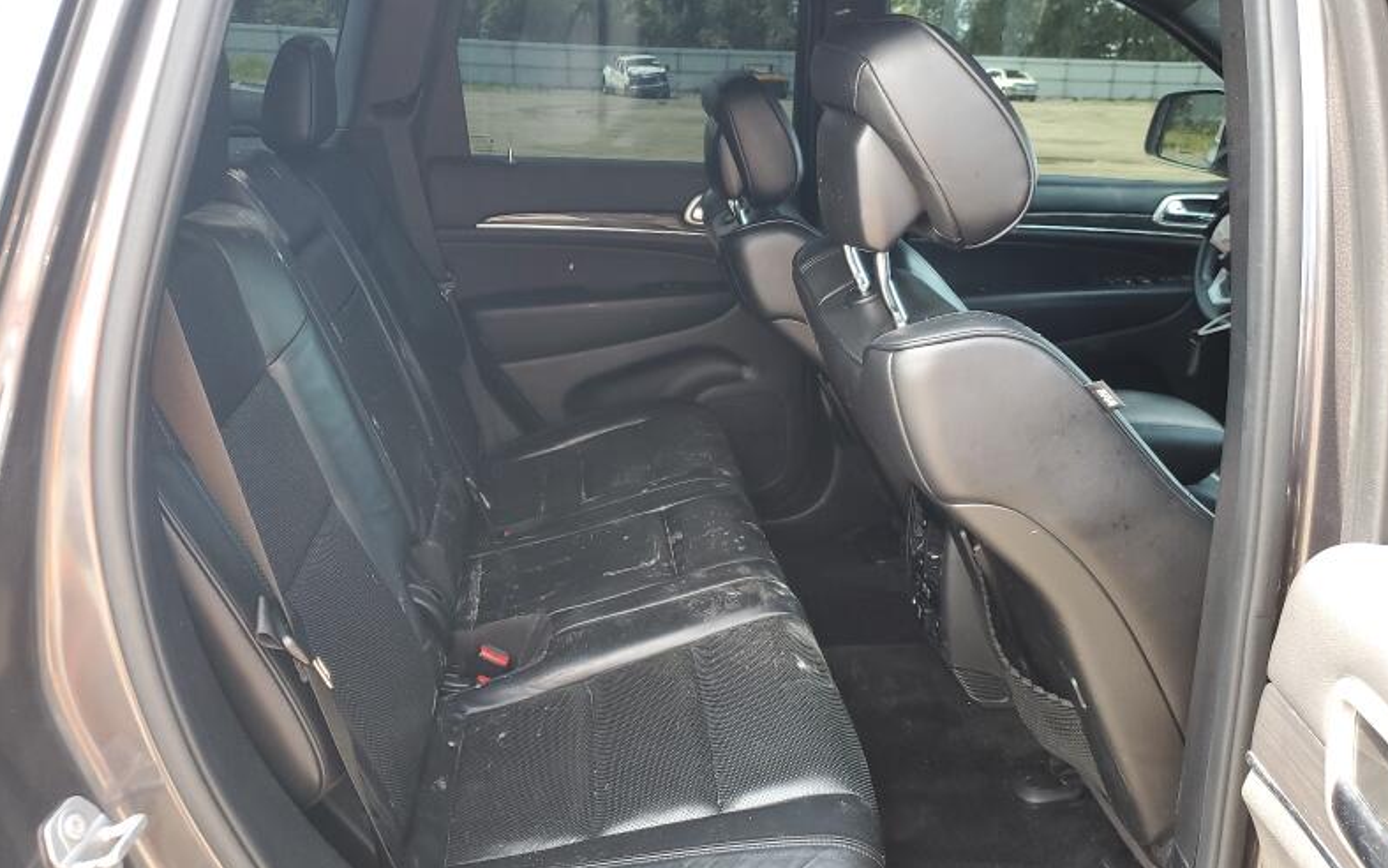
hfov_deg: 66.5
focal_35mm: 28
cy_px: 471
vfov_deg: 44.5
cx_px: 702
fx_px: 1059
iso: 69
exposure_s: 1/120
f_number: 1.5
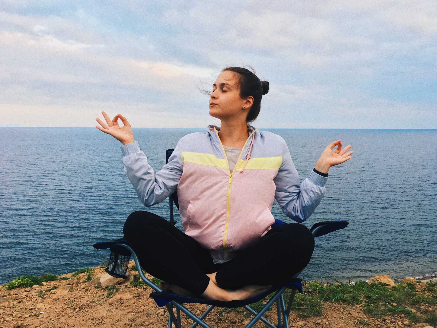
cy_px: 164
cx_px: 218
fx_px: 366
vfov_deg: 48.2
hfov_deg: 61.7
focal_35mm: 29
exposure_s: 1/100
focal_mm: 4.15
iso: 40
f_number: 2.2
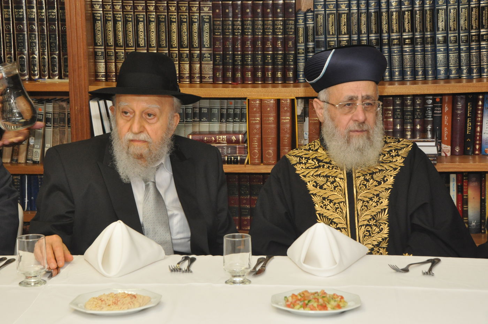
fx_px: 1259
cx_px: 244
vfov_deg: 14.7
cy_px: 162
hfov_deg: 21.9
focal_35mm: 93
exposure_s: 1/60
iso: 1250
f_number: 9
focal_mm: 62
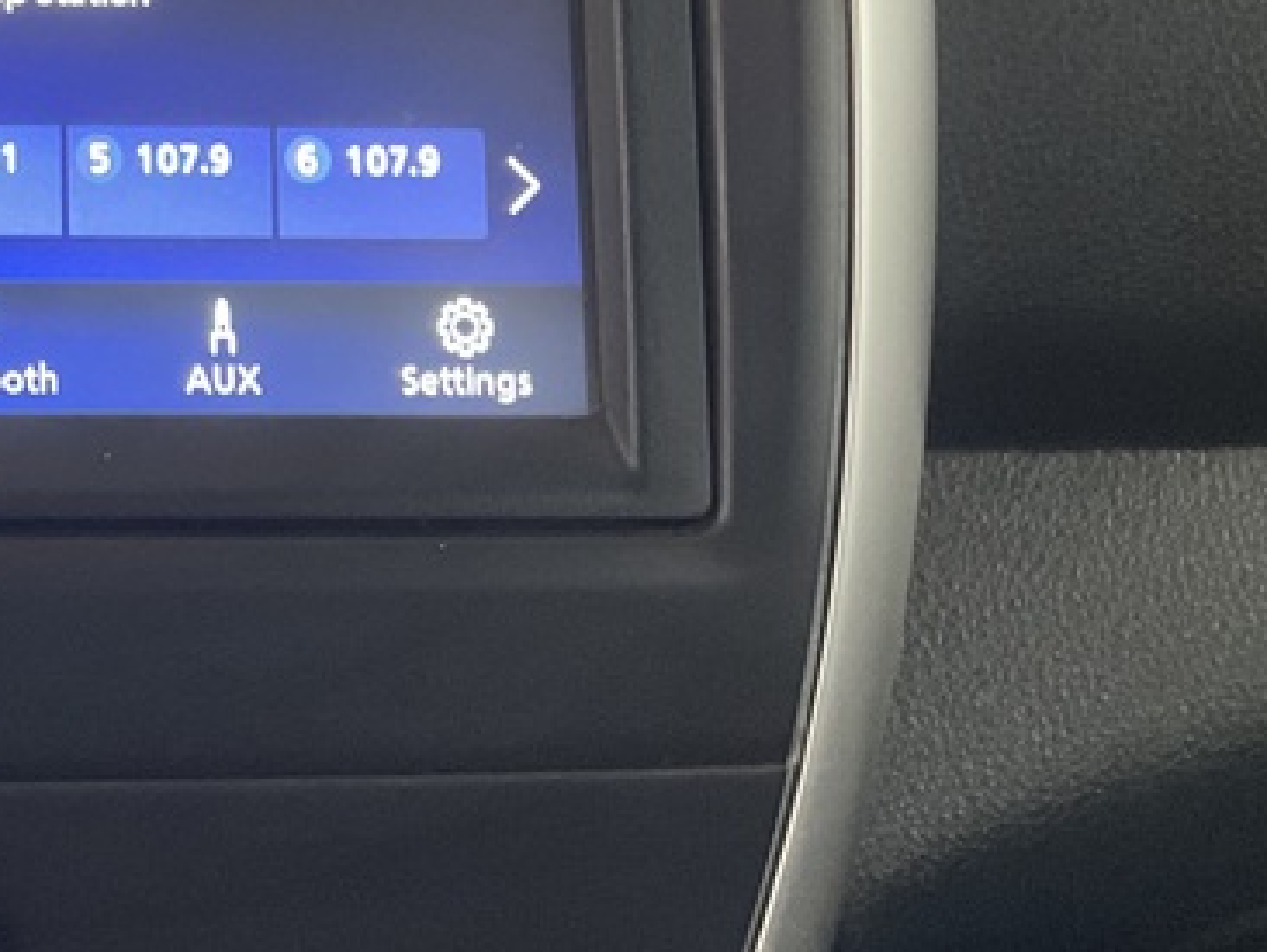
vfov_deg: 18.9
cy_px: 14
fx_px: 2784
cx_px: -270
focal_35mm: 76
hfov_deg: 23.4
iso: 250
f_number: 1.8
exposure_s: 1/33
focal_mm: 3
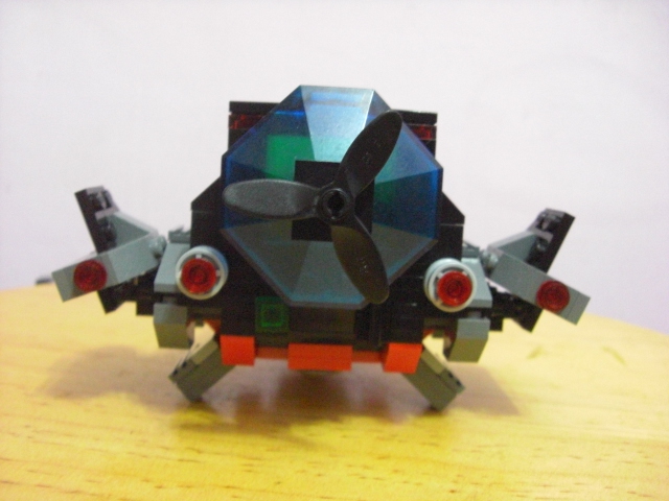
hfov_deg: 49.0
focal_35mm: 38
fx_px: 734
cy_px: 250
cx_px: 334
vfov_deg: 37.7
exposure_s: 1/13
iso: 800
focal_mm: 6.2
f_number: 2.7
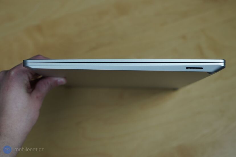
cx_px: 118
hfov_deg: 44.5
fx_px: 288
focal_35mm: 44
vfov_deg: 30.5
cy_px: 78
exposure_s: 1/250
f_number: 4
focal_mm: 44
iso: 400
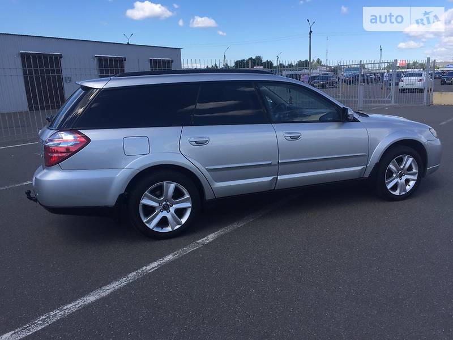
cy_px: 170
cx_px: 226
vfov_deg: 48.2
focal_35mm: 29
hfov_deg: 61.7
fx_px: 380
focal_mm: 4.2
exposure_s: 1/1412
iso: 32
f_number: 2.2
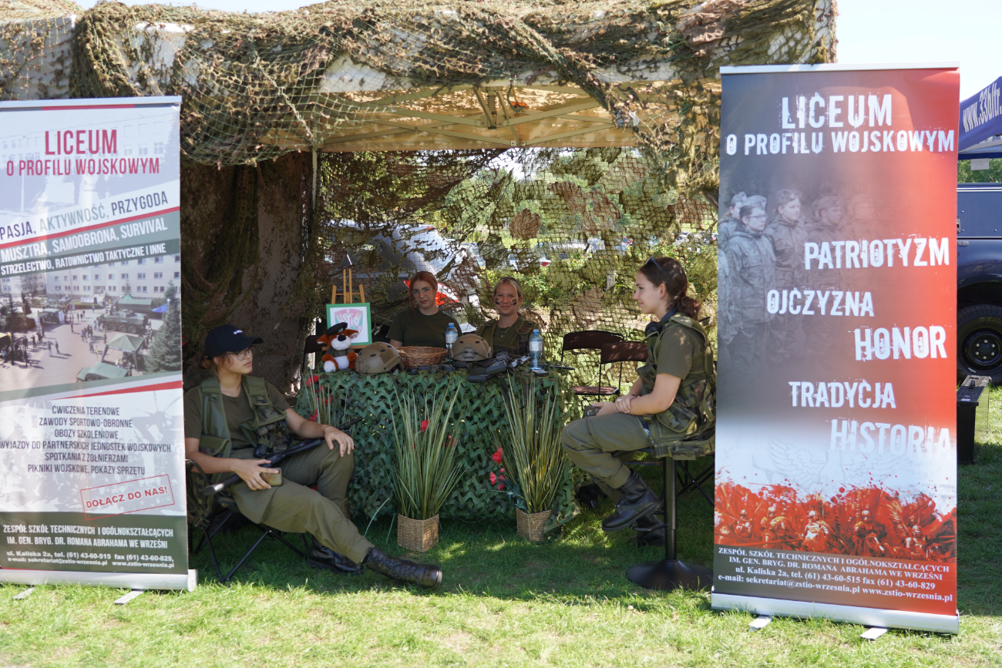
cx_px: 501
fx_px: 946
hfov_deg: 55.8
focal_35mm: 34
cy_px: 334
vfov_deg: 38.9
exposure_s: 1/200
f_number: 4
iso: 100
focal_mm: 34
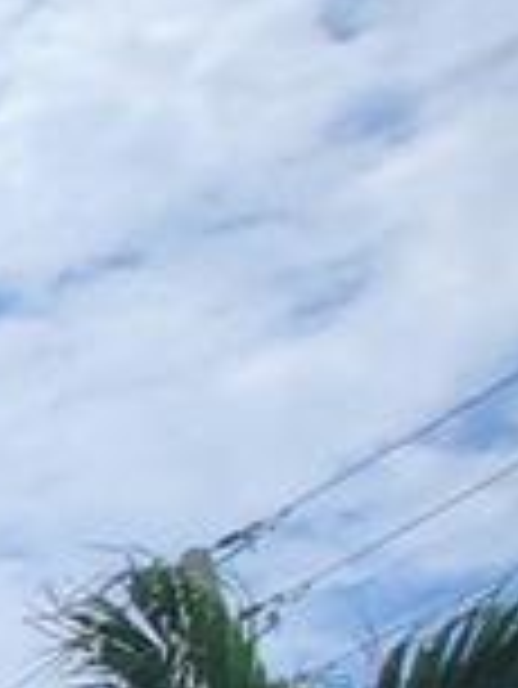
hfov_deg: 8.4
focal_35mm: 102
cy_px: 949
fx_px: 2032
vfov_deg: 17.7
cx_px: -1482
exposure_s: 1/1525
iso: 32
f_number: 2.2
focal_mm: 1.74
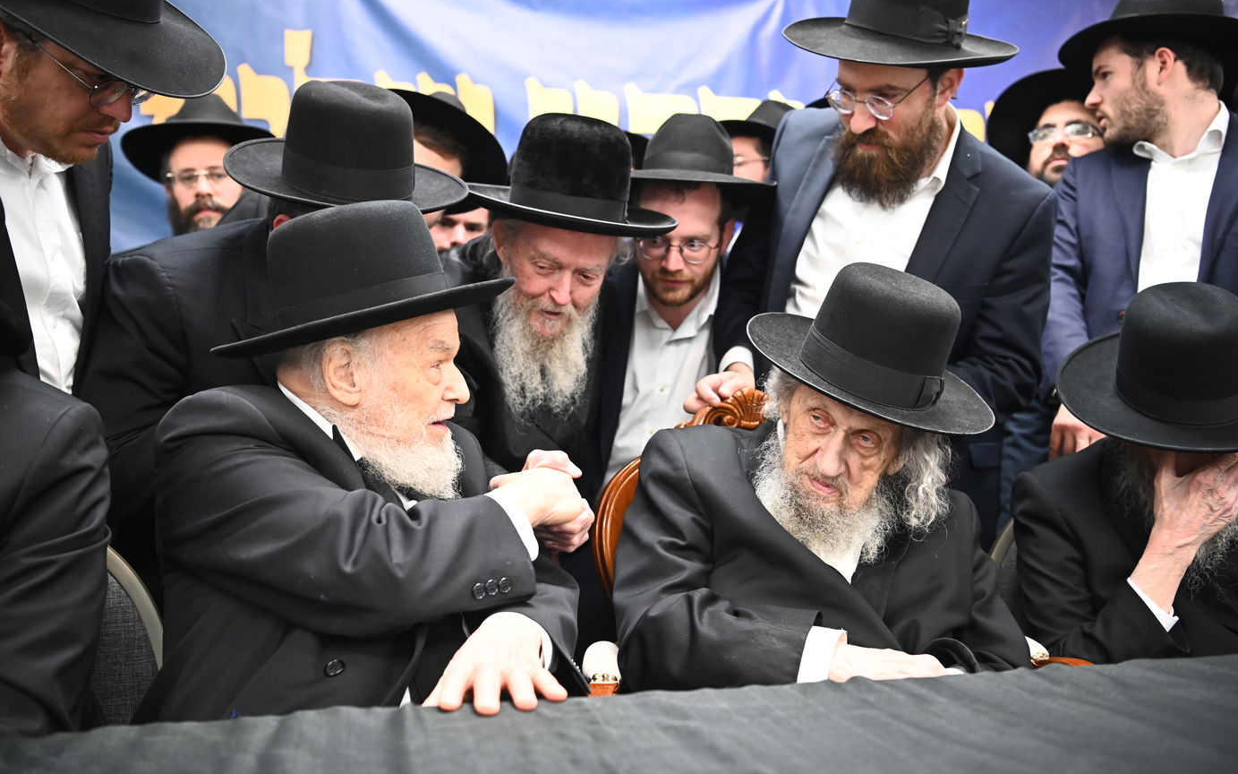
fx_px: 1113
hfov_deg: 58.1
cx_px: 619
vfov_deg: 38.3
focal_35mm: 33
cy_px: 363
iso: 2000
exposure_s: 1/160
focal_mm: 32
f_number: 3.2
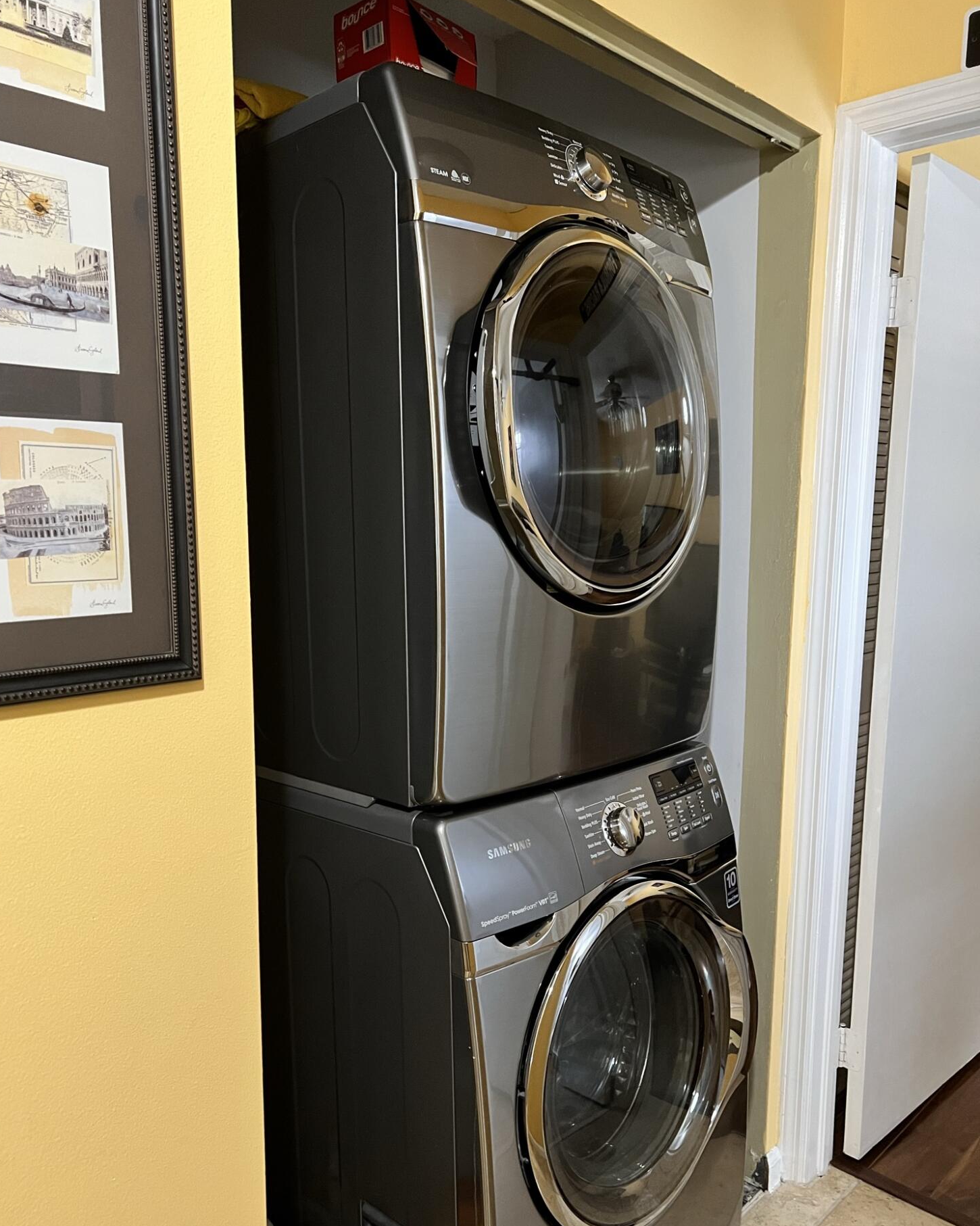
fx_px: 1015
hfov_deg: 51.5
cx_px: 476
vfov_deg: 62.1
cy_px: 662
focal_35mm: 28
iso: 400
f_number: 1.5
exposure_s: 1/60
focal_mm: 5.7
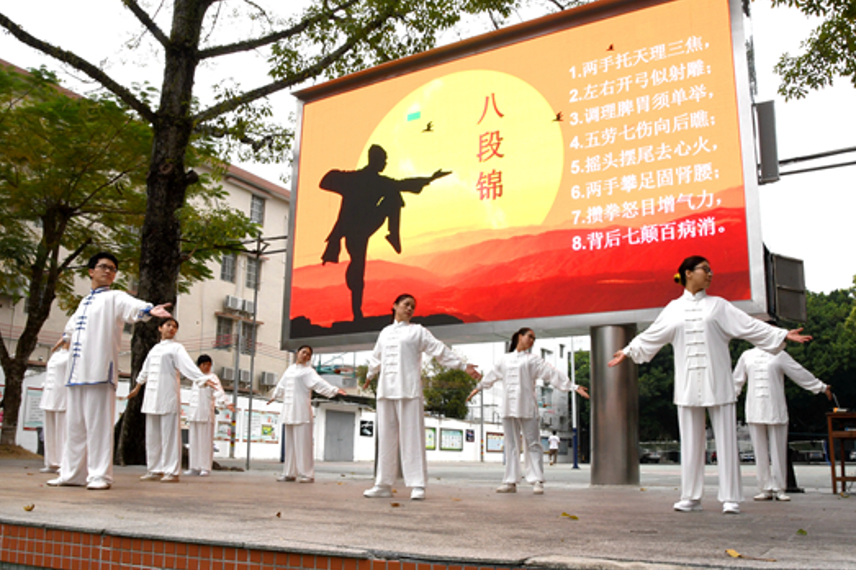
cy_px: 301
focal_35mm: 31
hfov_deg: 60.3
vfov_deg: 42.3
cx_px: 435
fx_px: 737
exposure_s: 1/80
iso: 1000
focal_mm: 18
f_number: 20
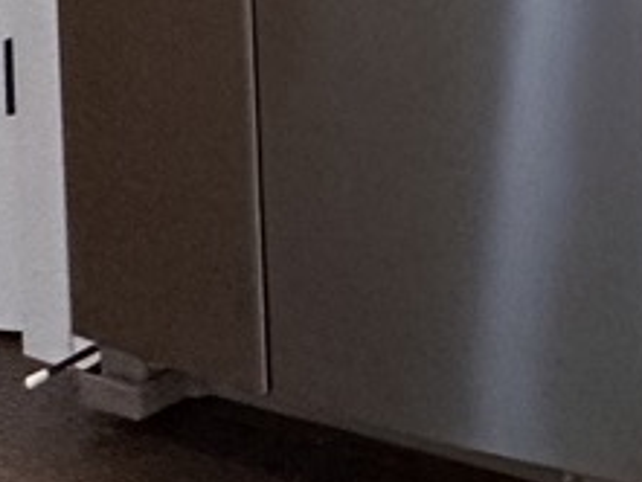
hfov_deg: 15.5
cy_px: -523
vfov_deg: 14.6
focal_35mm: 81
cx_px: 1473
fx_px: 1503
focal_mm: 2.22
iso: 250
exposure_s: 1/120
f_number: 2.2
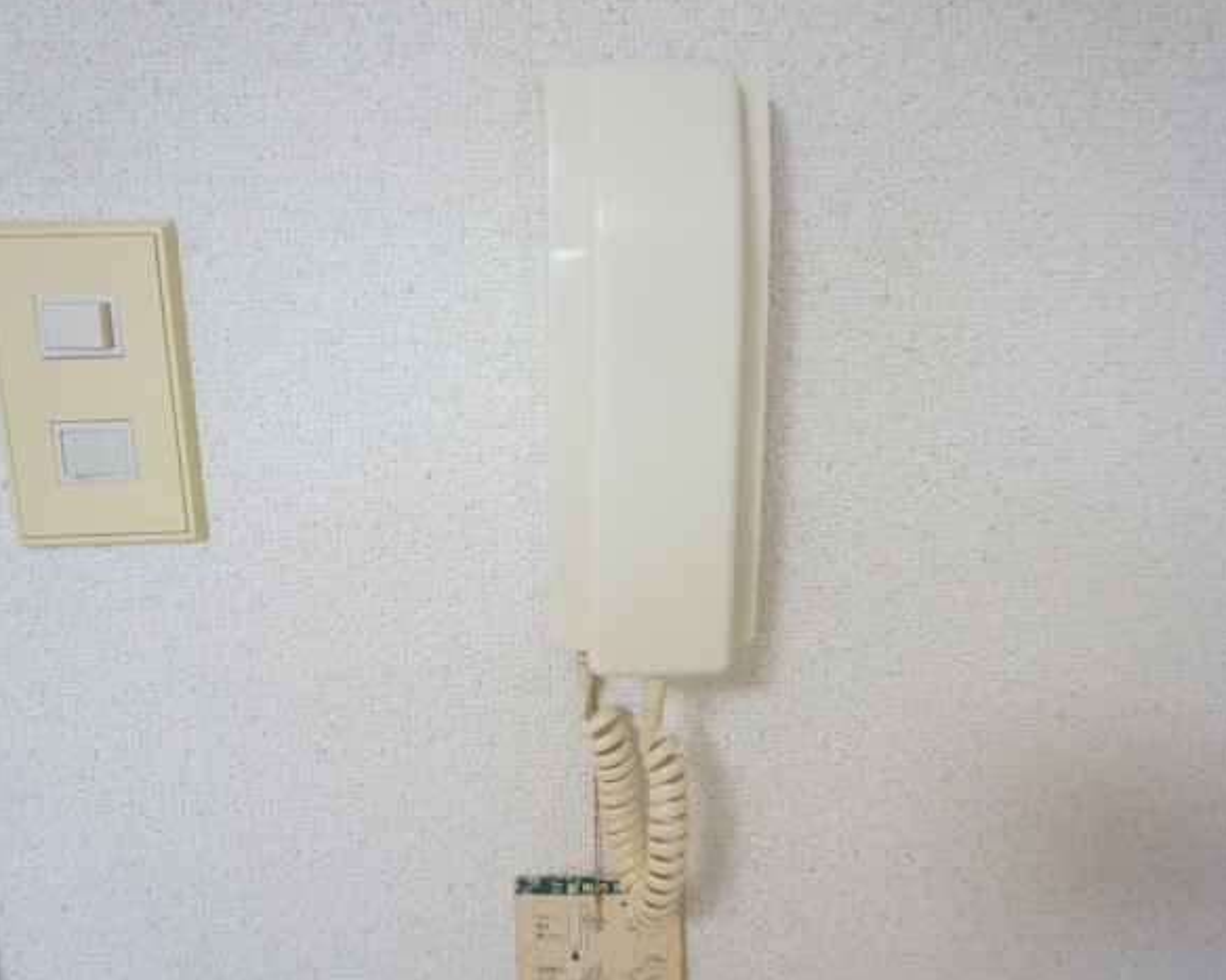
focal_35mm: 28
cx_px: 655
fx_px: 1016
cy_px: 482
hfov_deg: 62.2
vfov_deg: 51.5
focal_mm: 16
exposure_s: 1/60
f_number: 4
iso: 1600
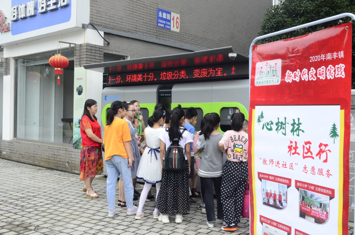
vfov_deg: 35.3
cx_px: 178
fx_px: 369
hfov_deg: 51.4
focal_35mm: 38
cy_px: 118
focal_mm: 25
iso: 500
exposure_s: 1/80
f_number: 16
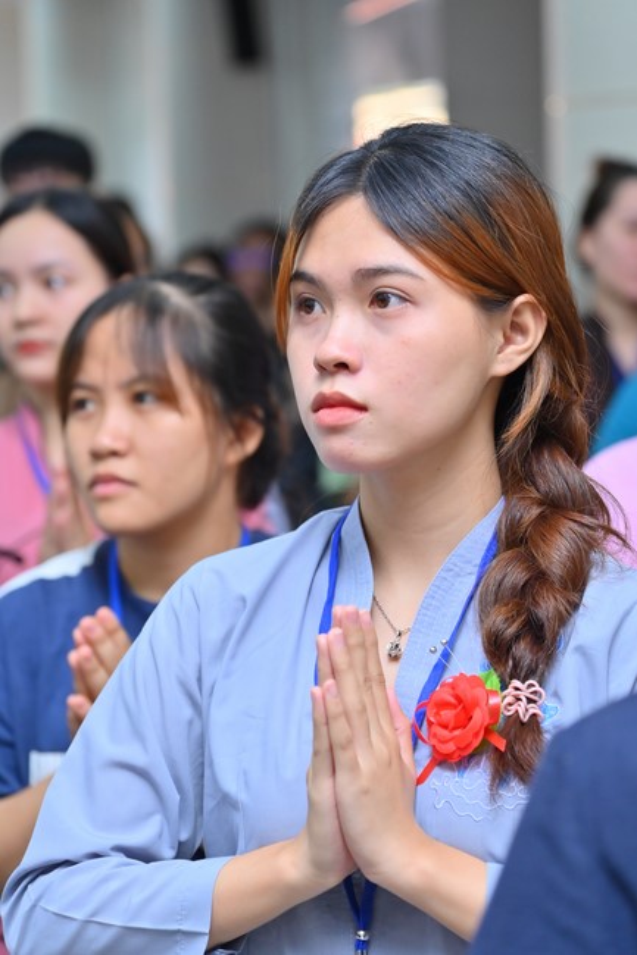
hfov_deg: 11.4
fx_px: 3186
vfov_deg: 17.1
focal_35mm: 120
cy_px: 478
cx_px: 318
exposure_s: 1/125
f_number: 5
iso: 1250
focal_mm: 120
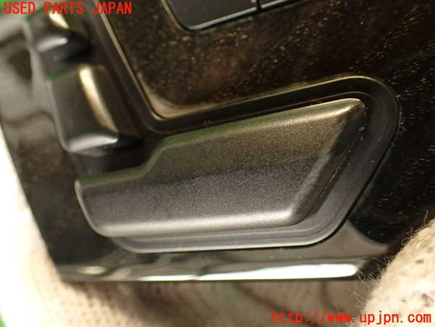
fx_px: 402
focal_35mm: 32
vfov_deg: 44.2
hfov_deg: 56.8
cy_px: 164
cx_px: 218
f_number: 2.4
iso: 400
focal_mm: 5.79
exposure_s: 1/30
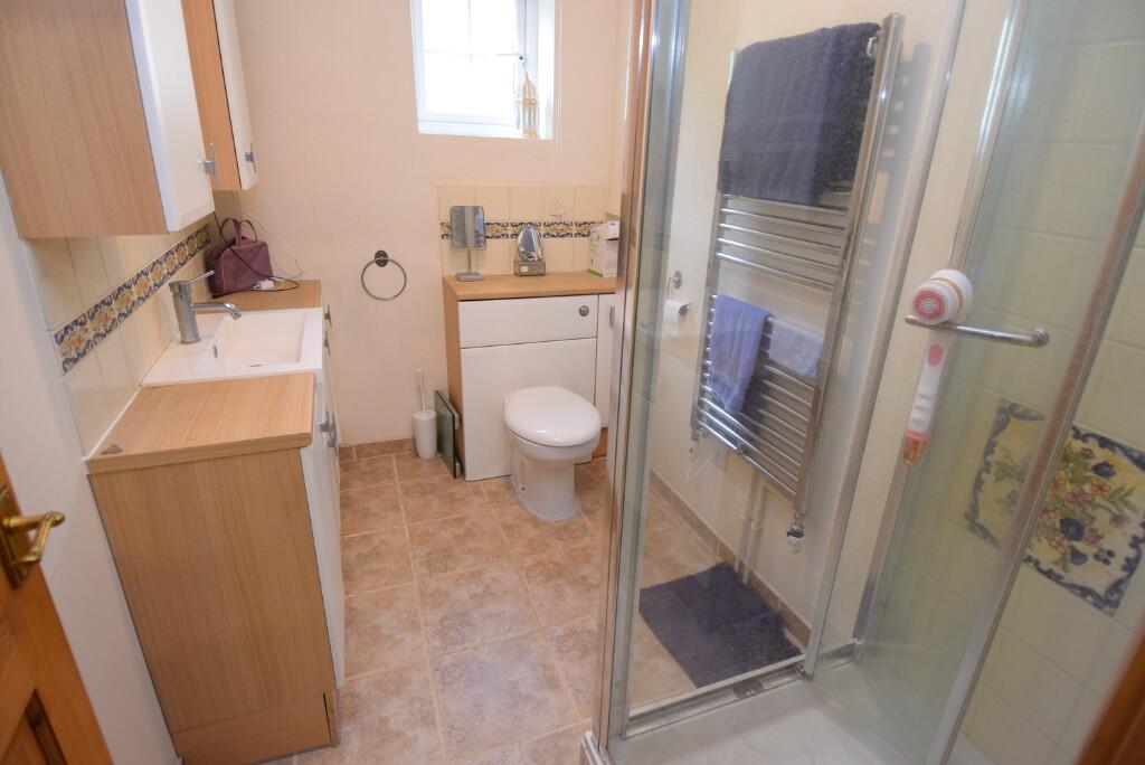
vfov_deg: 67.5
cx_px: 572
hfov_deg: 90.0
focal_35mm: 18
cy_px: 382
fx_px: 573
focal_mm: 12
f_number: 4
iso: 800
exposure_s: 1/60
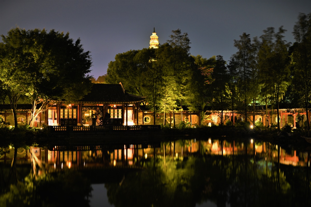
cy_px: 104
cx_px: 156
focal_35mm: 47
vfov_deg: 28.6
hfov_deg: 41.9
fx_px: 406
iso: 100
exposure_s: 5
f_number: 5.6
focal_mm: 47
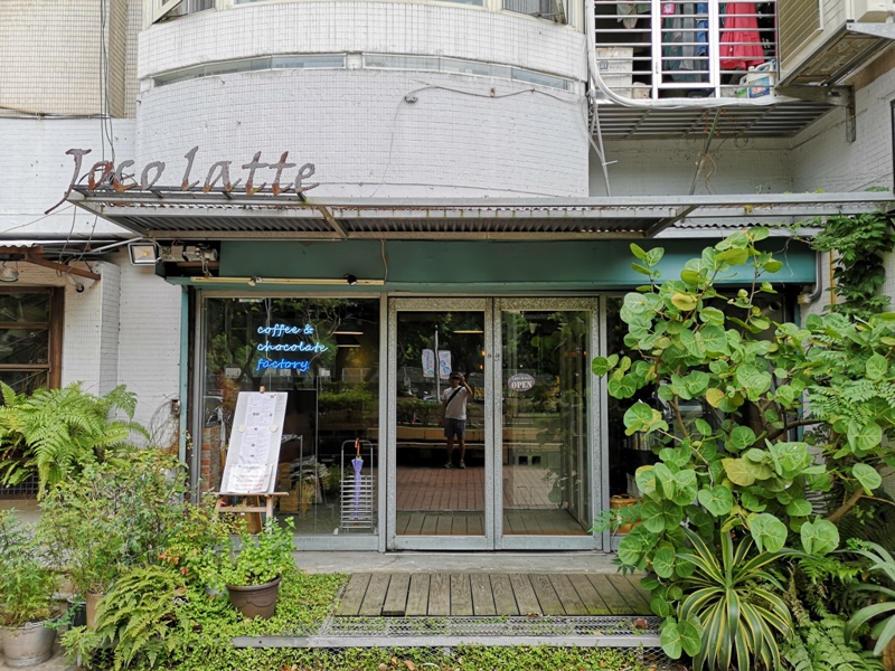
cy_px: 336
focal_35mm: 27
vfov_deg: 51.4
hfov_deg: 65.3
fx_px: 698
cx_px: 448
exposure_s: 1/417
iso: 50
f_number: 1.8
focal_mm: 3.95
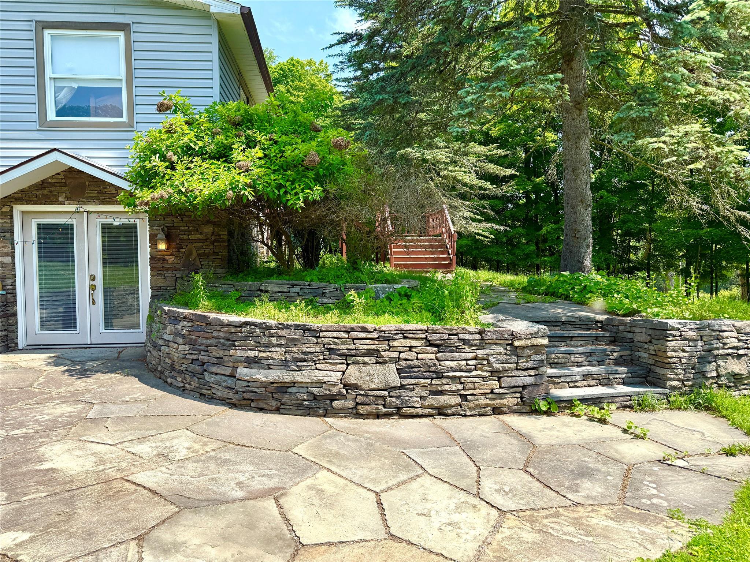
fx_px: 520
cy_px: 281
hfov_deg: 71.6
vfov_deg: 56.8
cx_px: 375
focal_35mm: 24
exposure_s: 1/2000
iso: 80
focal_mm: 6.76
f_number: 1.78
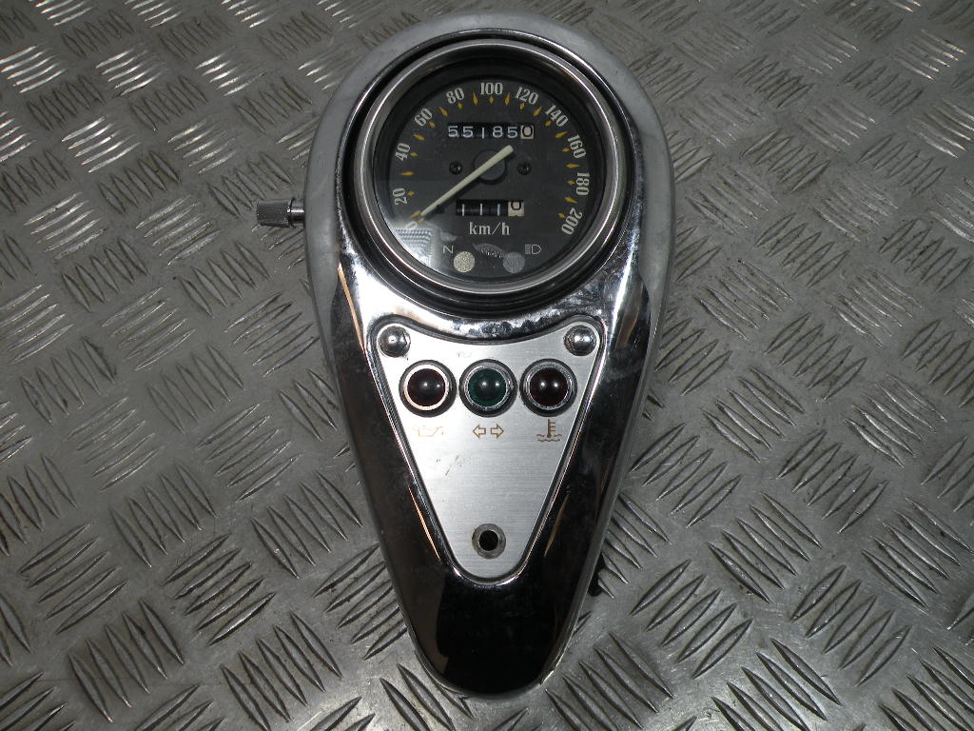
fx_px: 760
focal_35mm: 27
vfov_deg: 51.4
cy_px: 366
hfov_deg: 65.3
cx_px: 487
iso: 64
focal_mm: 4.7
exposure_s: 1/113
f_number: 4
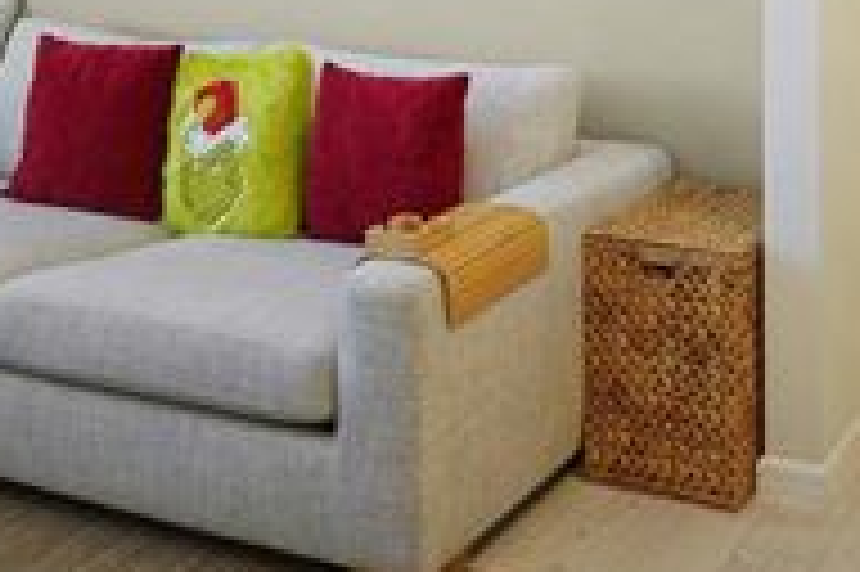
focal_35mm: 59
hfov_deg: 33.0
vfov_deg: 20.4
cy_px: -232
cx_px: 682
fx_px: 1408
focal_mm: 16
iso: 200
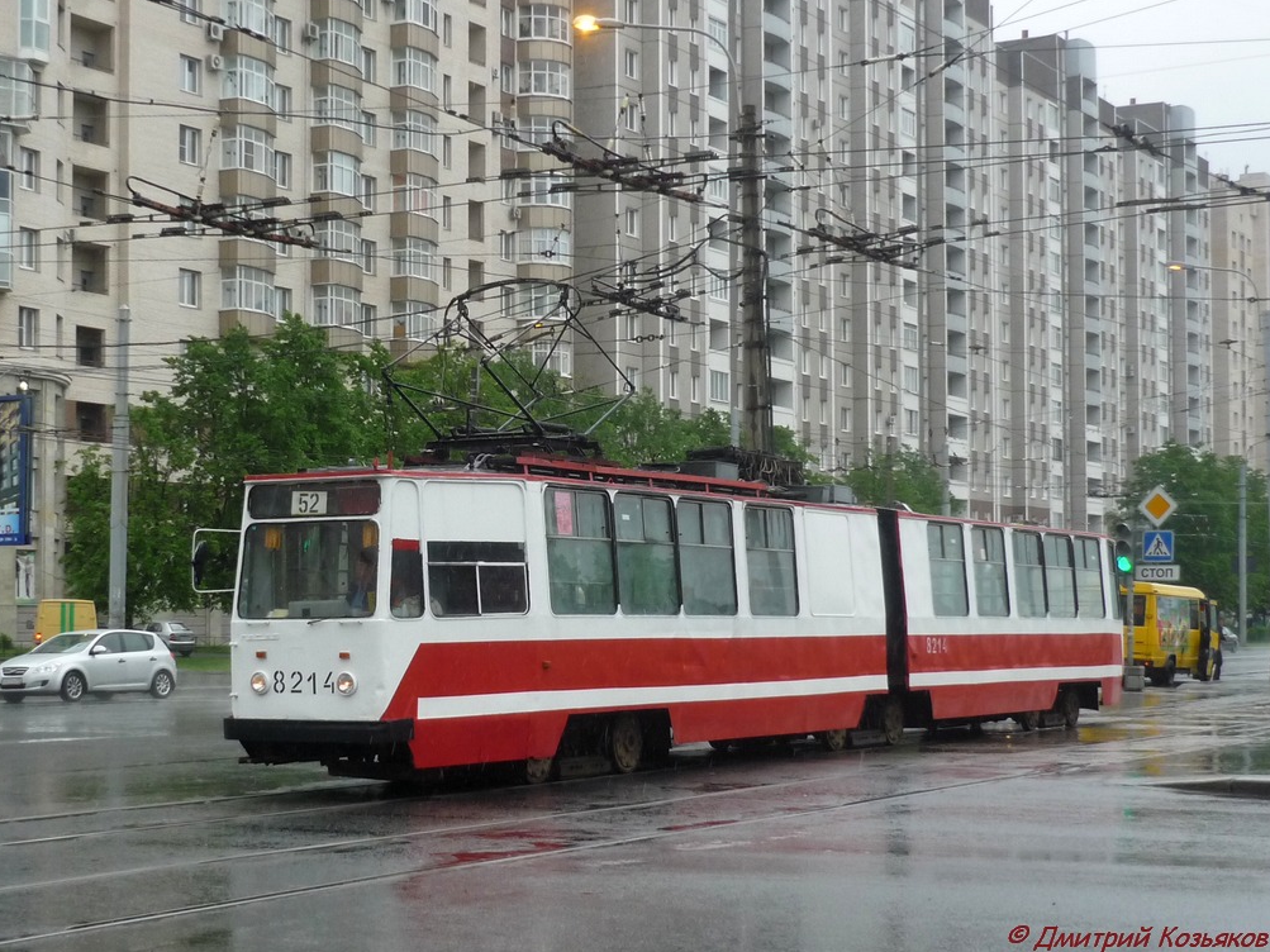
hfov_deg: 39.7
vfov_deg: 30.3
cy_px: 471
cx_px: 633
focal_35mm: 48
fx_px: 1761
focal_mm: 7.8
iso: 200
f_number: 3.1
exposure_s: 1/320
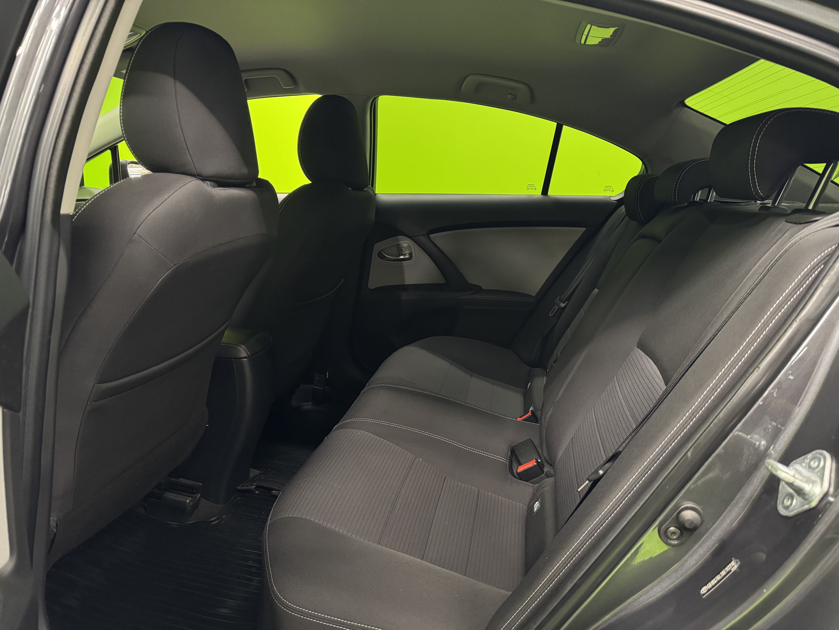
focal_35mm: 24
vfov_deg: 56.8
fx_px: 582
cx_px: 420
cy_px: 315
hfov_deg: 71.6
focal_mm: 6.76
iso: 800
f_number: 1.78
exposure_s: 1/50
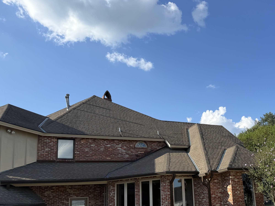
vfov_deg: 38.0
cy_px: 145
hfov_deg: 48.1
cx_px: 209
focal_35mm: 37
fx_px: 294
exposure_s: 1/3021
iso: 80
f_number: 1.78
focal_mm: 6.76
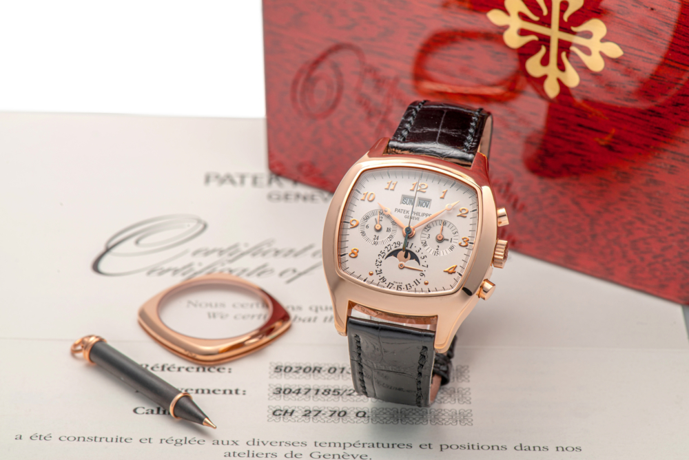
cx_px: 344
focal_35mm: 105
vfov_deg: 13.1
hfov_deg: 19.4
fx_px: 2011
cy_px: 230
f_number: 18
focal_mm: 105
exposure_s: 1/160
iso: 100
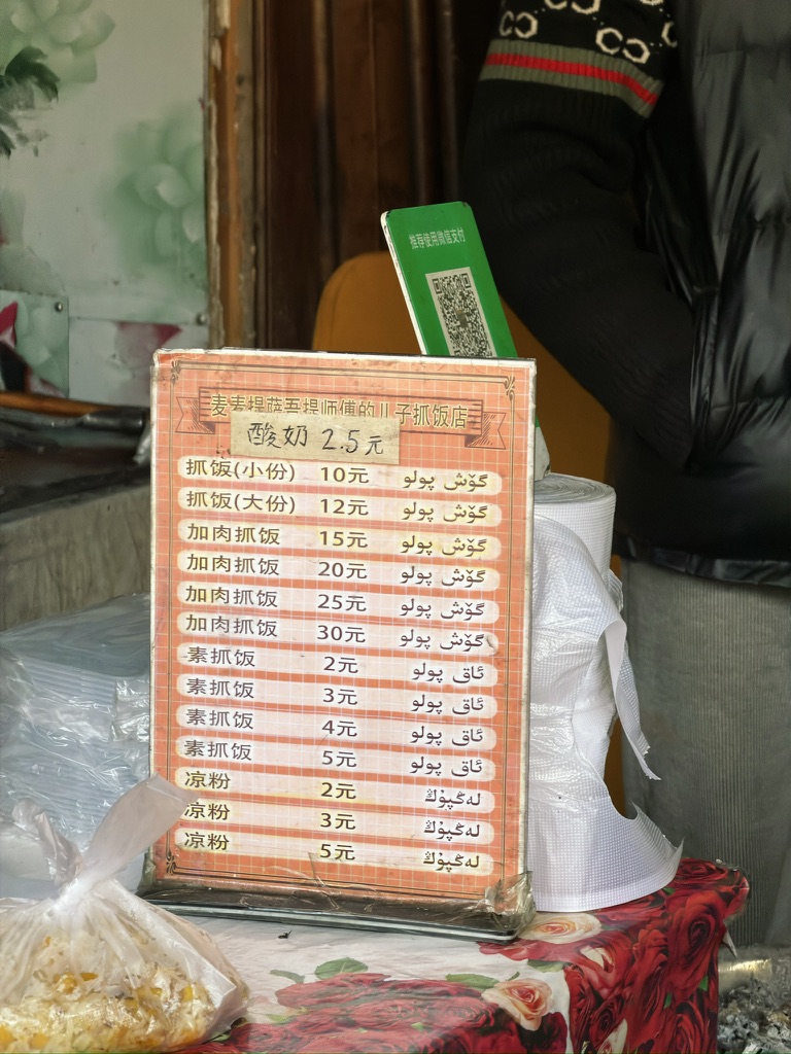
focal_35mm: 100
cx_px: 396
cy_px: 527
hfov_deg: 14.8
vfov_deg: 19.6
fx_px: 3047
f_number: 2.8
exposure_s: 1/121
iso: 200
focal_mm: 16.89
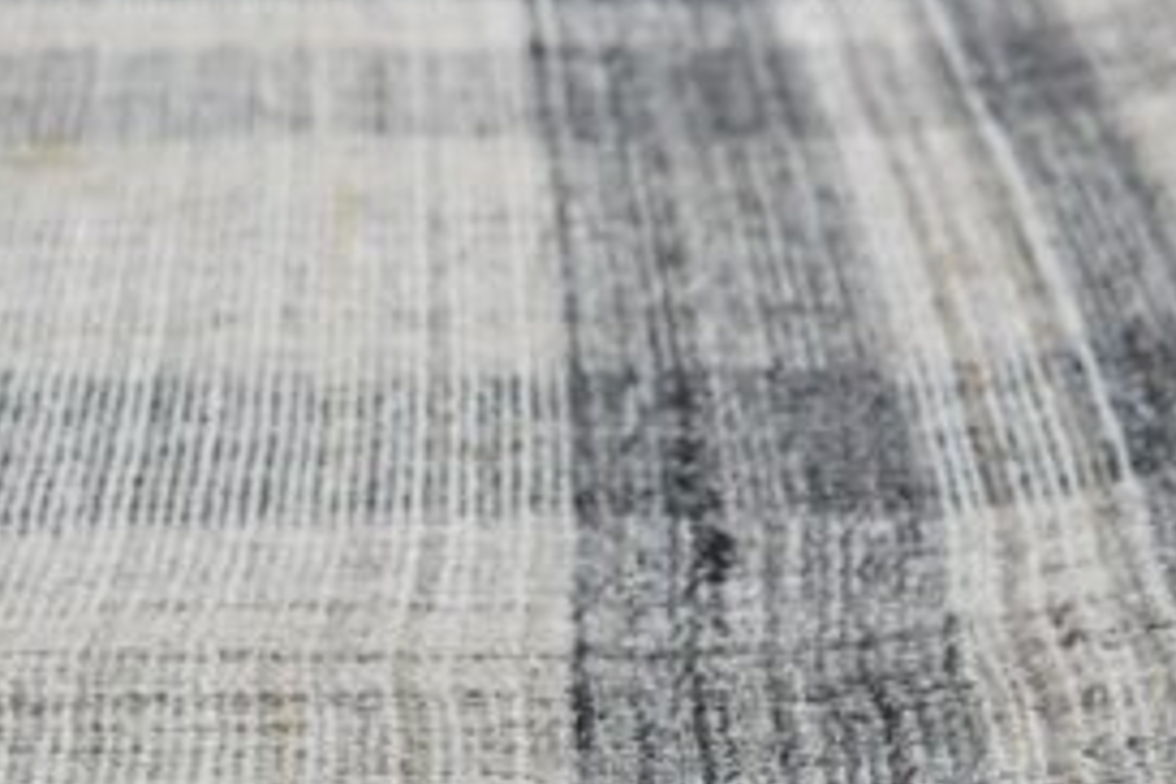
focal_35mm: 99
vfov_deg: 13.8
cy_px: 564
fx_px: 3234
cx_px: 375
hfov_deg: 20.5
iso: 800
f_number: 4
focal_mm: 30
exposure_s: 1/320
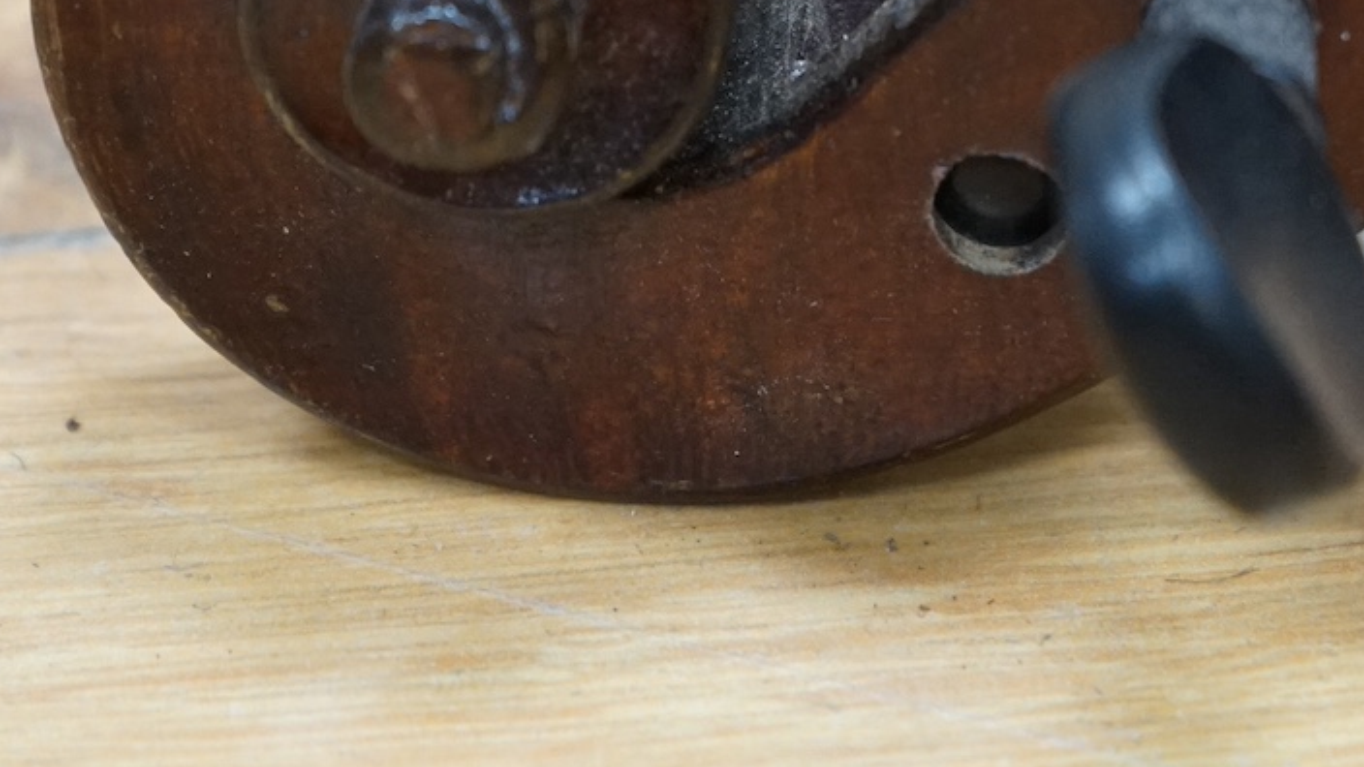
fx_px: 6474
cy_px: 53
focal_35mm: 179
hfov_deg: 12.0
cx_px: 1076
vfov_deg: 6.8
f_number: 5.6
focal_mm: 70
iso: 3200
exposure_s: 1/80
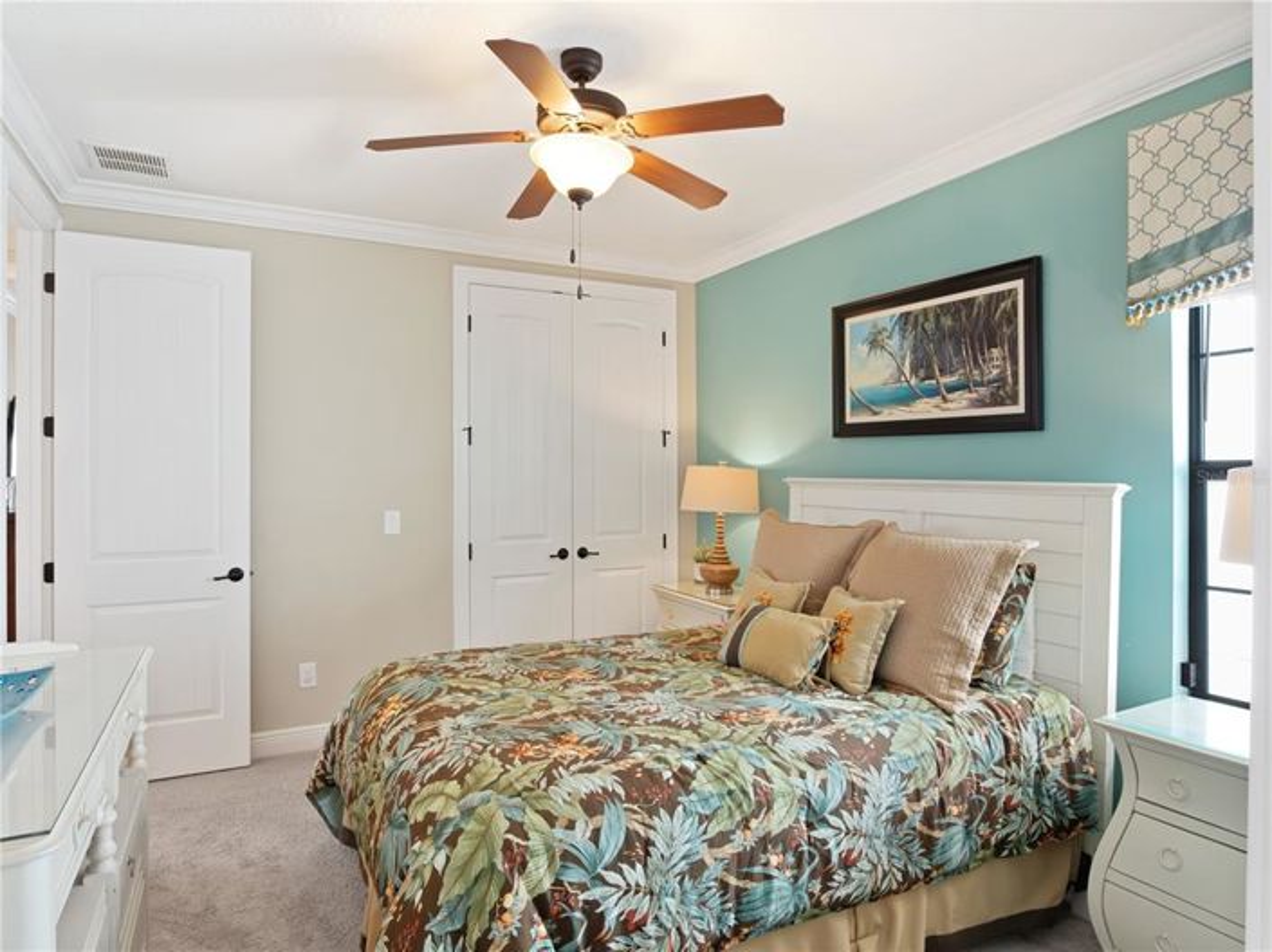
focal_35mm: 20
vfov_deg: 65.9
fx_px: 735
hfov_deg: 81.8
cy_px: 476
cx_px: 636
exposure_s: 1/40
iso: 3200
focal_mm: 10
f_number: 8
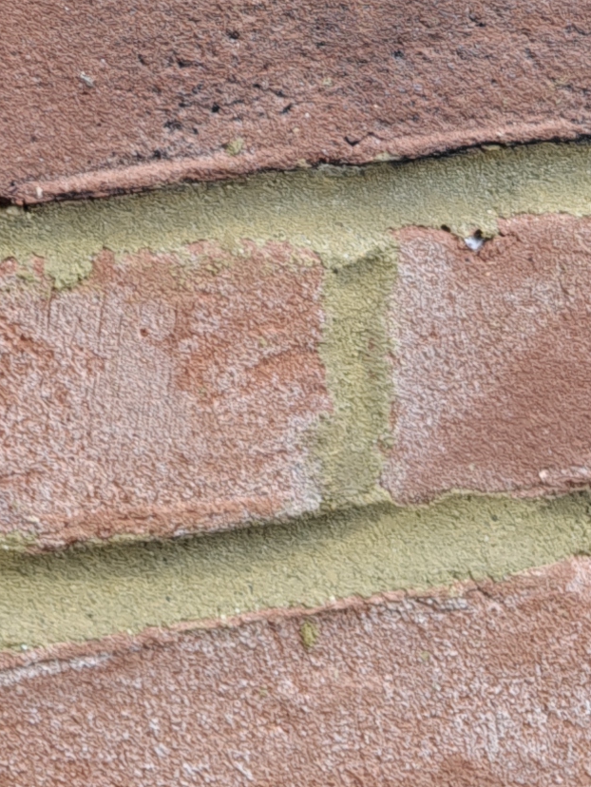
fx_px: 2638
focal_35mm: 116
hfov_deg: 12.3
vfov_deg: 14.4
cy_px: -744
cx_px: -221
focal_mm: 6.06
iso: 160
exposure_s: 1/100
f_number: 1.7
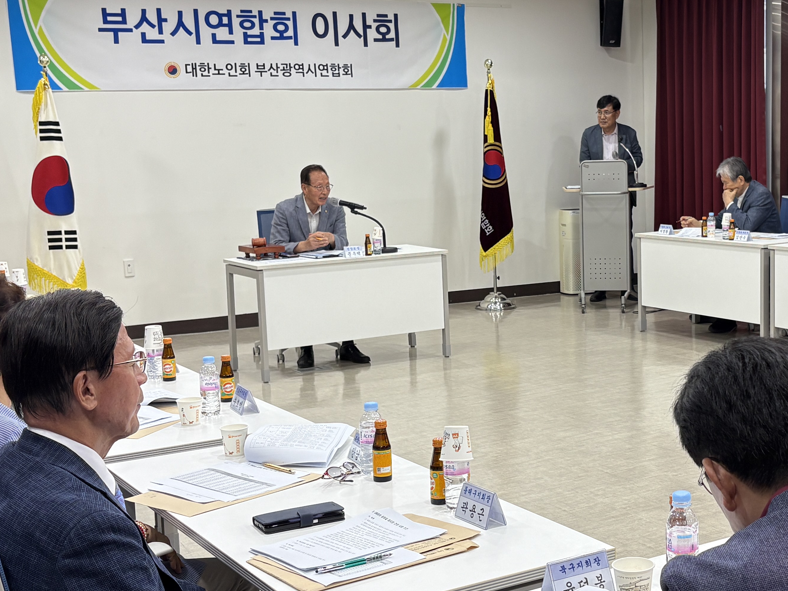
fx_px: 1275
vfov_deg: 26.1
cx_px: 557
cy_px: 297
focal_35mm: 56
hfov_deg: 33.9
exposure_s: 1/120
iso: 80
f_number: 1.6
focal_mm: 5.96
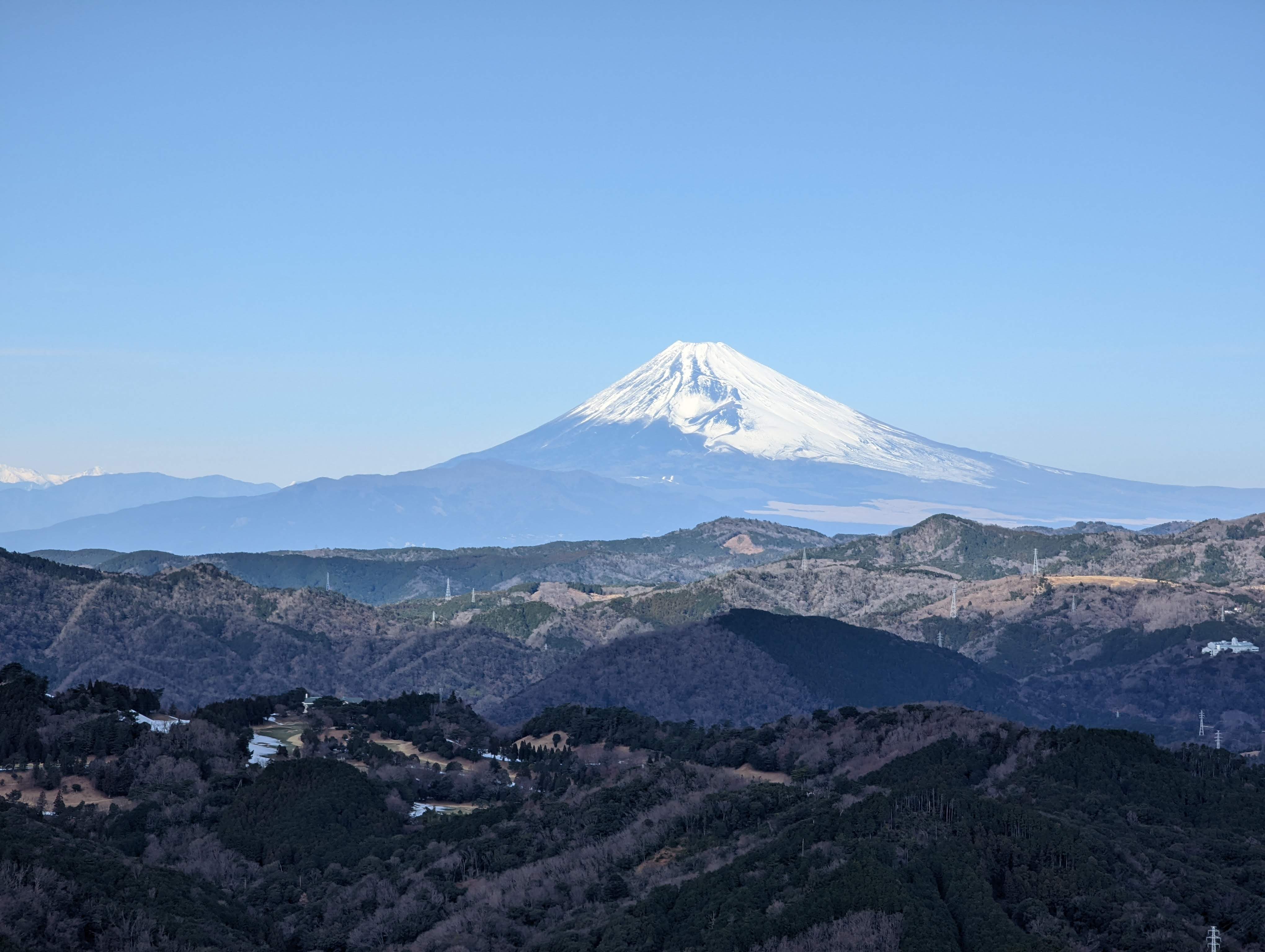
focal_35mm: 104
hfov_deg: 18.9
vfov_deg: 14.3
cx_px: 632
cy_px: 476
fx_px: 3806
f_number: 3.5
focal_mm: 19
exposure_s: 1/491
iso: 37
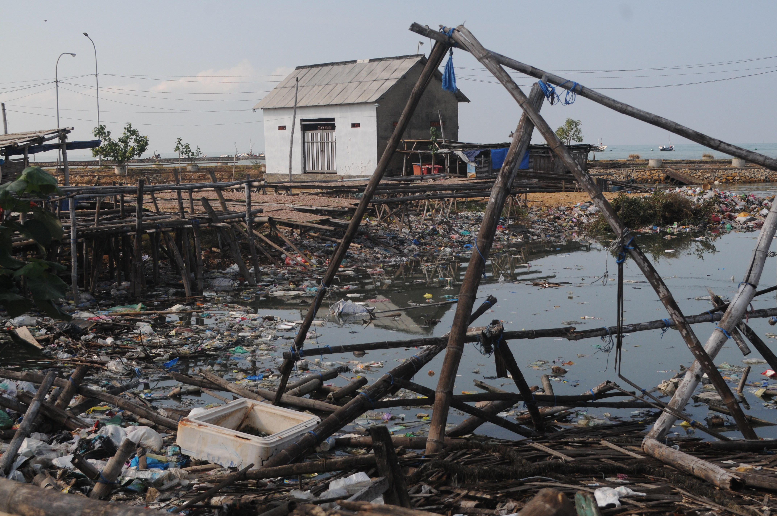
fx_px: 1164
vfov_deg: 25.0
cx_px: 388
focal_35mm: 54
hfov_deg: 36.9
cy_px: 258
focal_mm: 36
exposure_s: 1/1250
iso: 400
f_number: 7.1
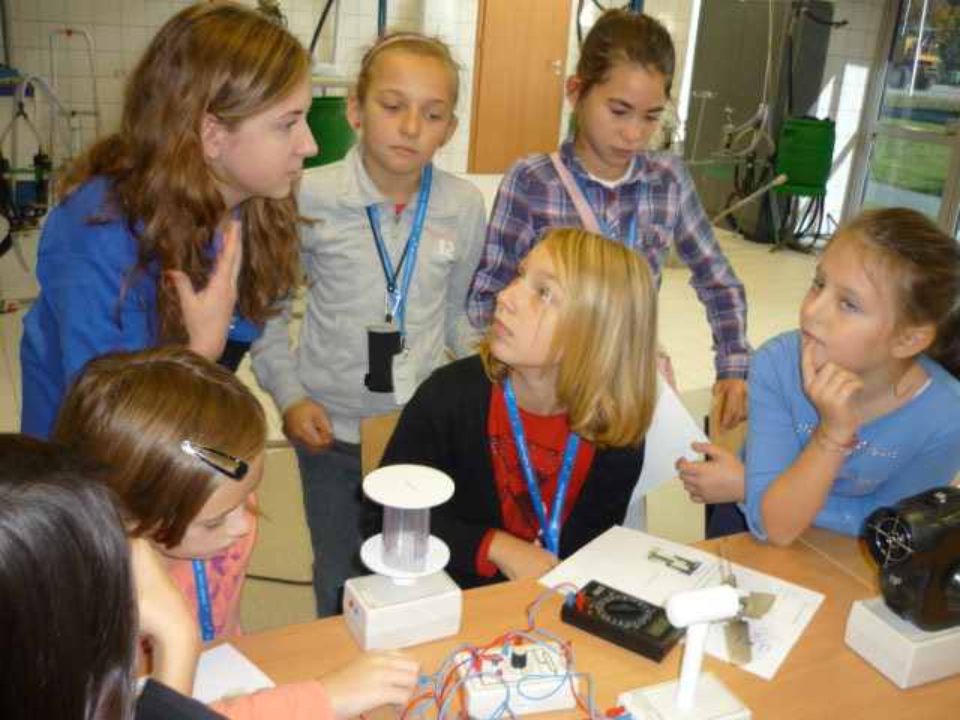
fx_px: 915
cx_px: 480
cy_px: 360
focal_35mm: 33
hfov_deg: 55.4
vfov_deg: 42.9
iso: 100
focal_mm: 5.5
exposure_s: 1/30
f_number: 2.8
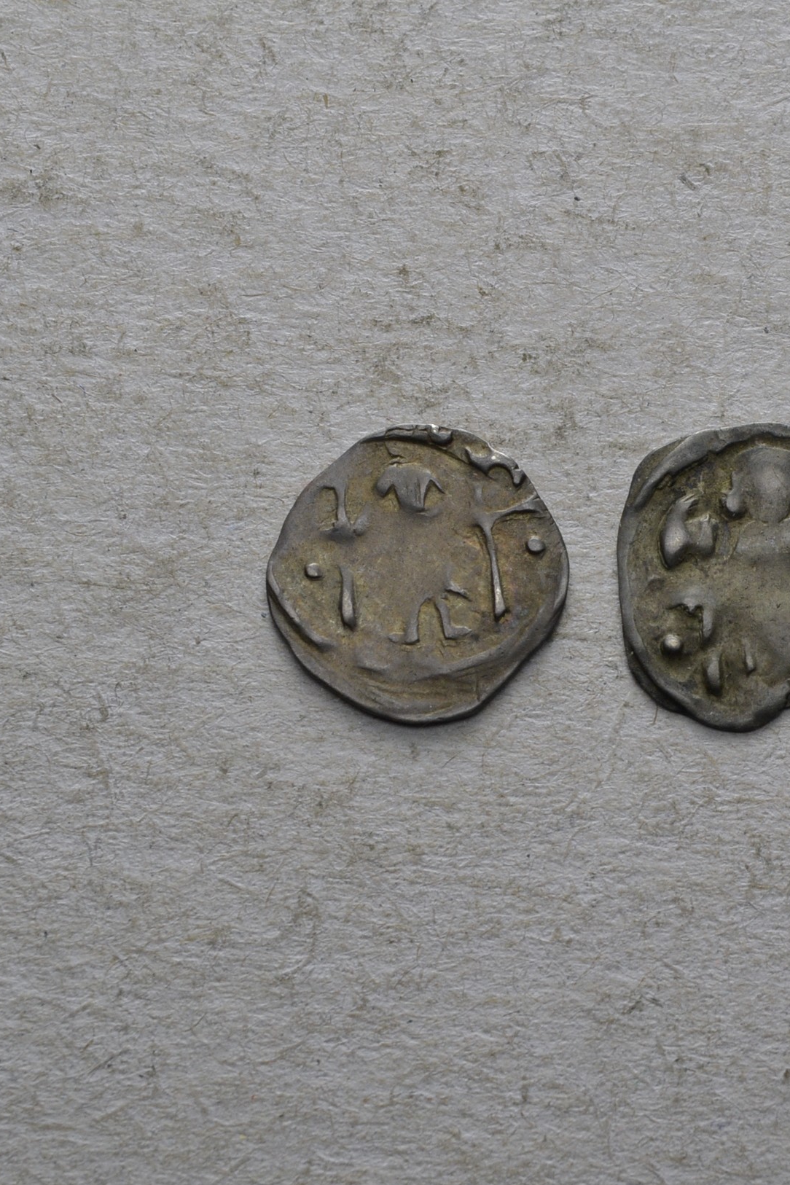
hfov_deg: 10.9
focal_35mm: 125
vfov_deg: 16.4
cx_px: 681
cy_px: 594
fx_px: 4106
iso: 400
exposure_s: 1/250
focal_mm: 55
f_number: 14
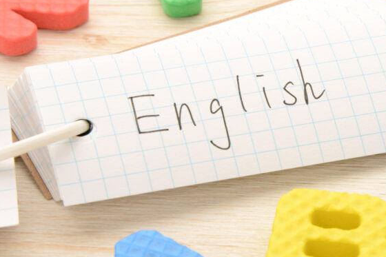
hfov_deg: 8.3
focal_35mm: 247
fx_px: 2647
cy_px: 139
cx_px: 263
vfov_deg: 5.6
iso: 200
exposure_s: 1/60
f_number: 25
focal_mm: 135
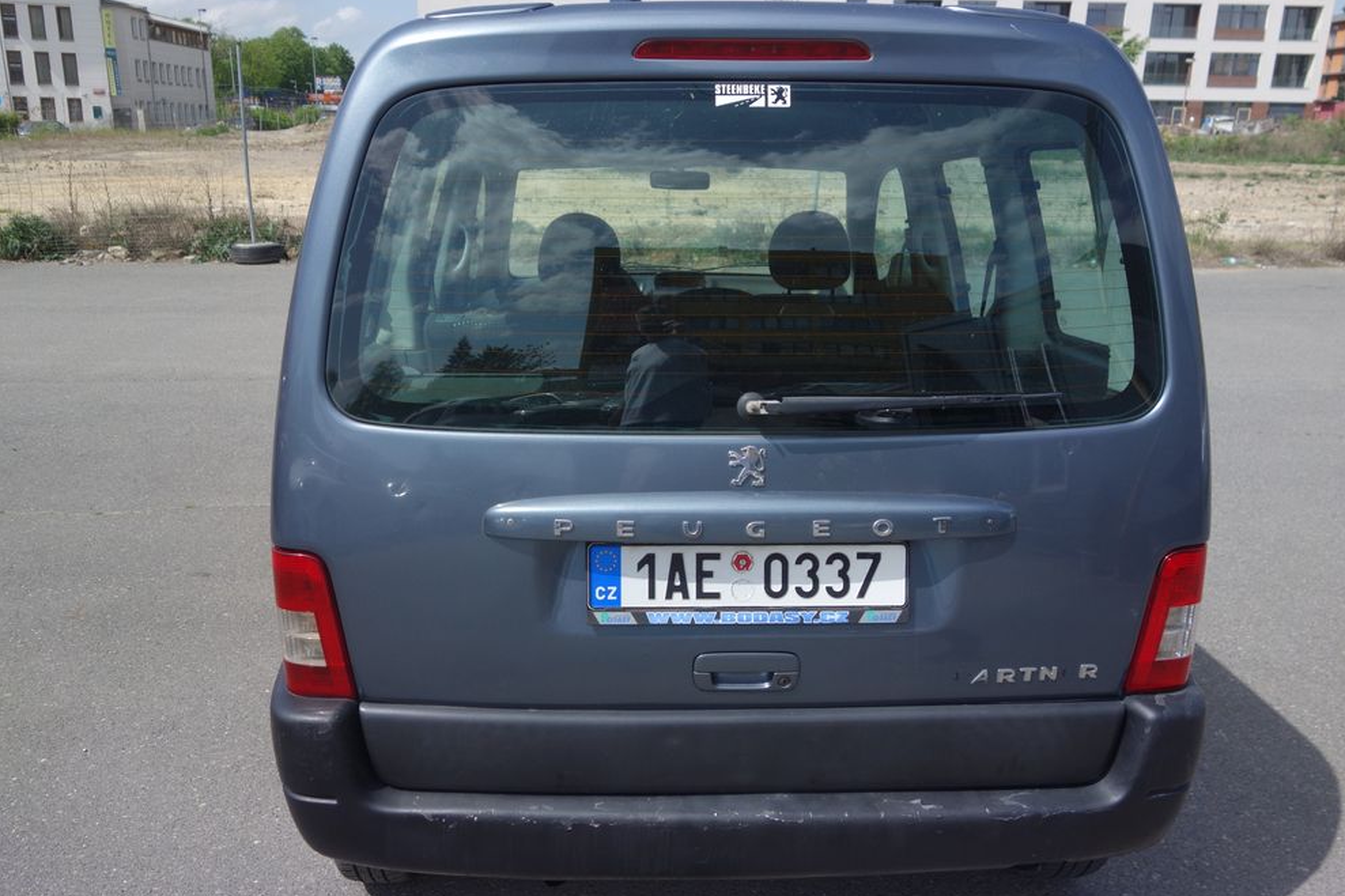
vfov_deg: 44.9
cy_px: 452
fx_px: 1083
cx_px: 651
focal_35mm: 29
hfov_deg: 63.7
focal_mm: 10.4
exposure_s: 1/1600
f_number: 2.5
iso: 125
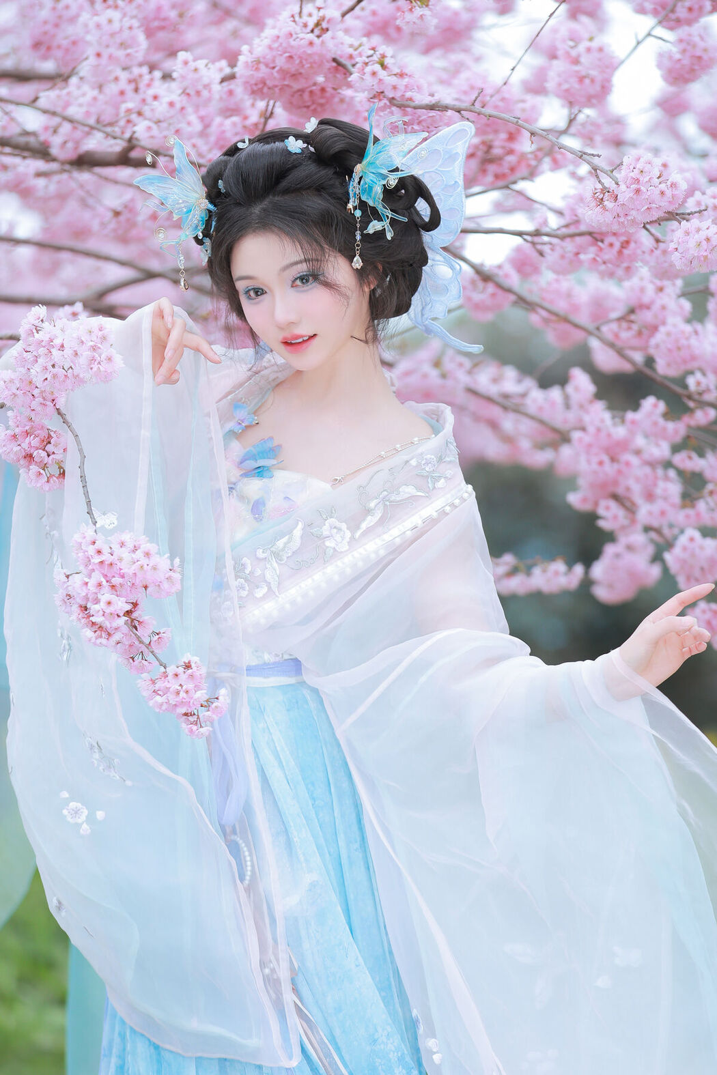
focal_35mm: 135
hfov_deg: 10.2
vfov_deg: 15.2
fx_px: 4033
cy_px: 538
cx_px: 358
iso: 250
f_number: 2.8
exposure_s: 1/400
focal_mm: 135
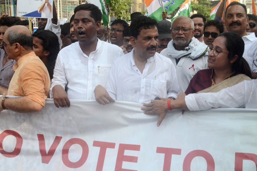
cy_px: 86
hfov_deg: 46.5
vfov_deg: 31.8
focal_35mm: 42
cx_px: 128
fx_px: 299
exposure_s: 1/250
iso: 400
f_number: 9
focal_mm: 28
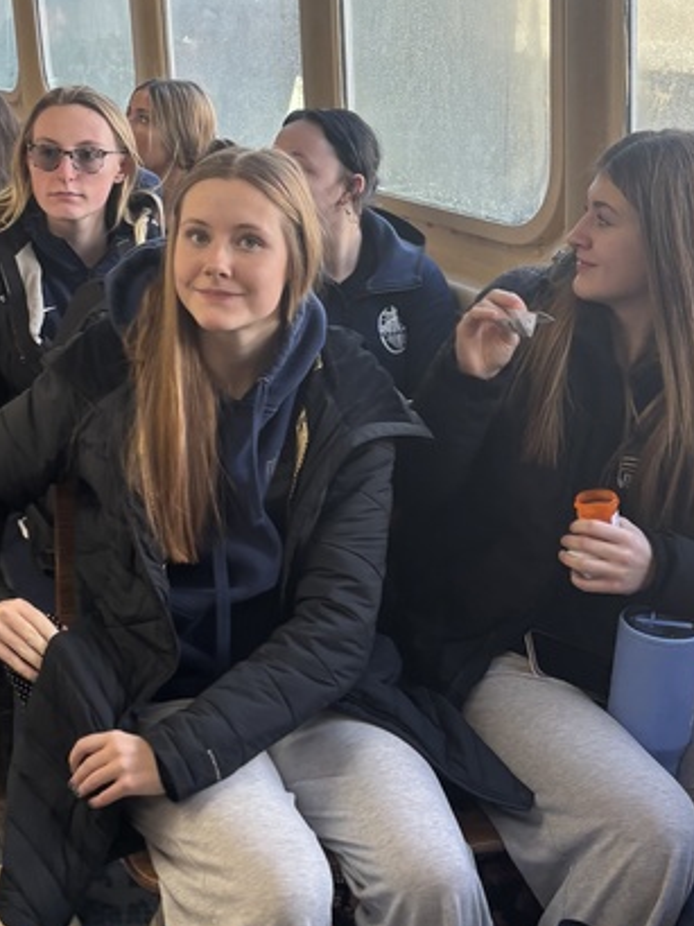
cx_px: 267
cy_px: 382
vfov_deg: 29.8
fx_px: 1739
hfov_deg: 22.5
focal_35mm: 65
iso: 32
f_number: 1.6
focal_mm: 5.96
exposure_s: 1/121
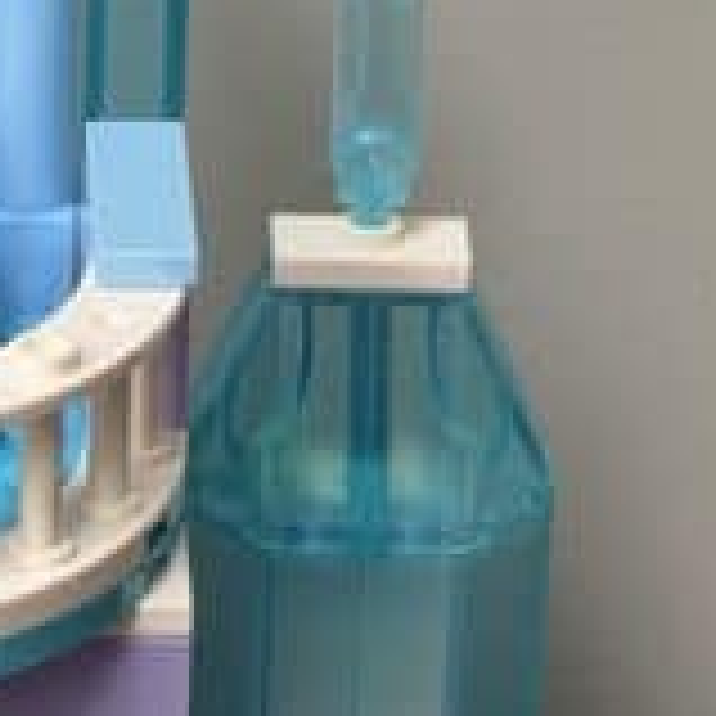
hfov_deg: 6.4
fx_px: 6389
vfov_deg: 6.4
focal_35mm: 273
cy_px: 234
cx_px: -171
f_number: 1.78
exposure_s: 1/59
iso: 125
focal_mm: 6.76
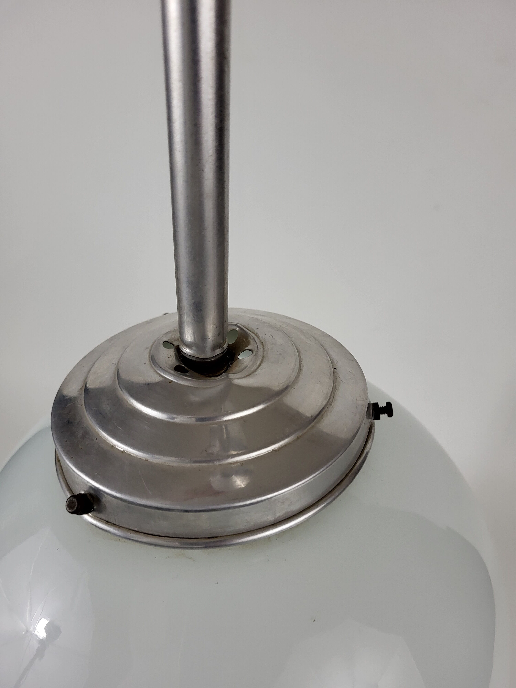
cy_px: 344
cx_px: 258
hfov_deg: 53.1
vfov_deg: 67.3
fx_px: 517
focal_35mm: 26
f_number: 1.8
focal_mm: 5.4
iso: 160
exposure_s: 1/100
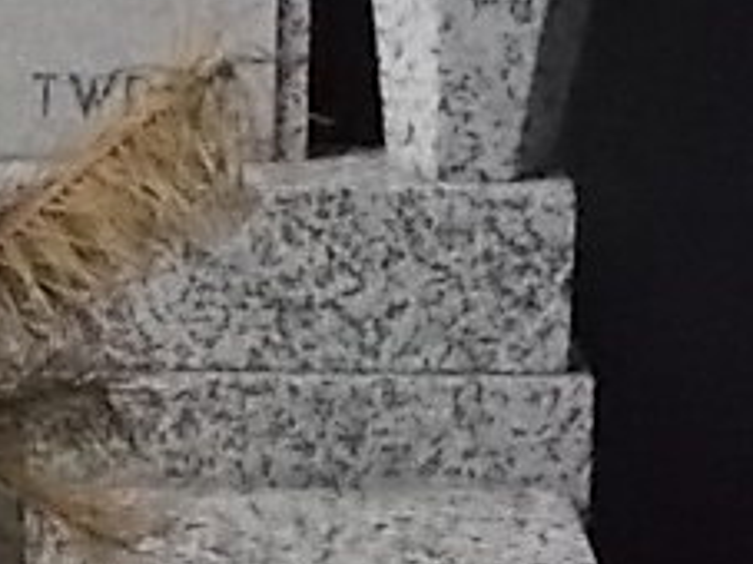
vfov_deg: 8.0
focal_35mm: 183
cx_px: -196
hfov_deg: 10.6
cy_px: 664
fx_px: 3979
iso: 400
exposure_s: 1/200
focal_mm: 4.6
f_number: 8
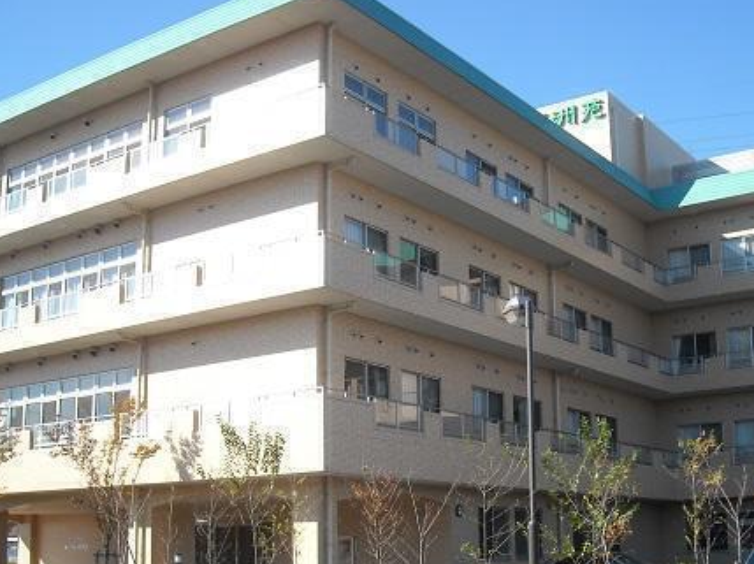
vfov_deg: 29.5
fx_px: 1066
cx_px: 438
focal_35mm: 49
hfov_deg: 38.8
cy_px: 357
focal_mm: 5.7
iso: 64
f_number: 5.6
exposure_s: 1/148
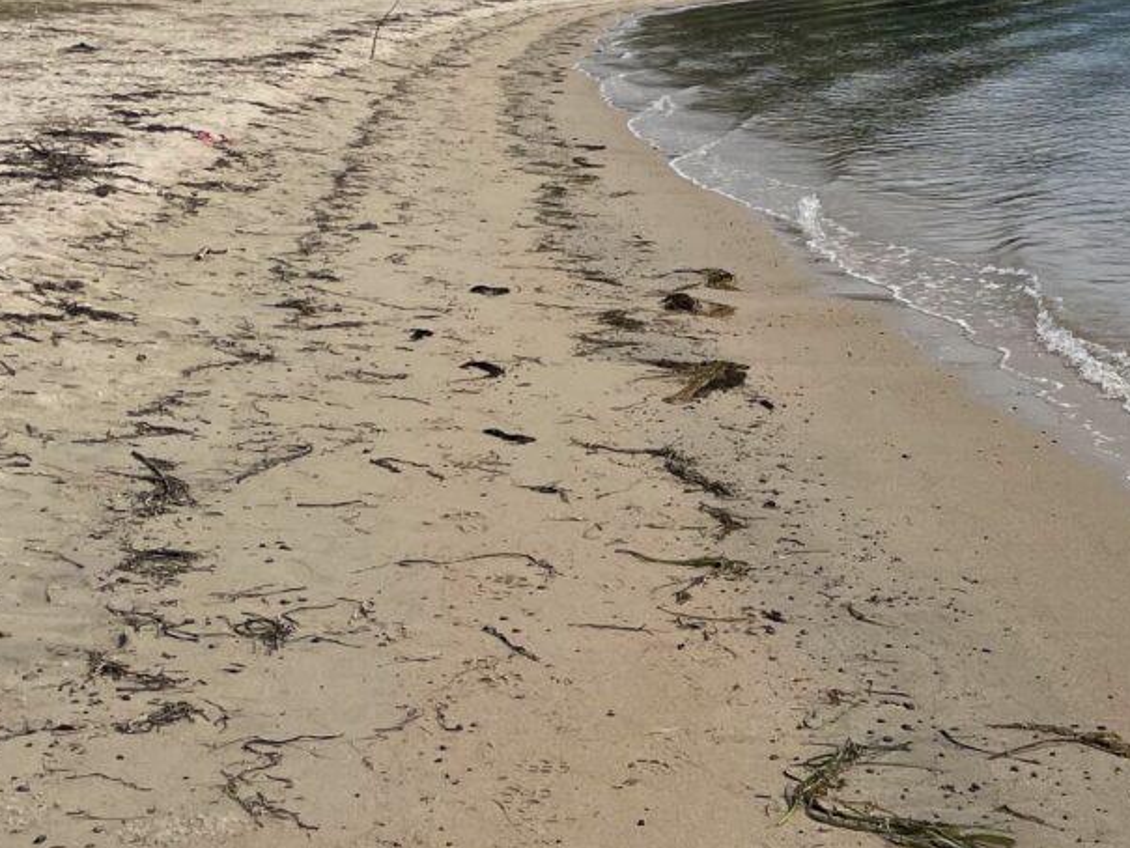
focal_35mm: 66
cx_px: 1332
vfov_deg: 21.2
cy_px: -62
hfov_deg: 26.4
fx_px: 2155
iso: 32
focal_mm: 5.1
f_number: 1.6
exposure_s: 1/6993
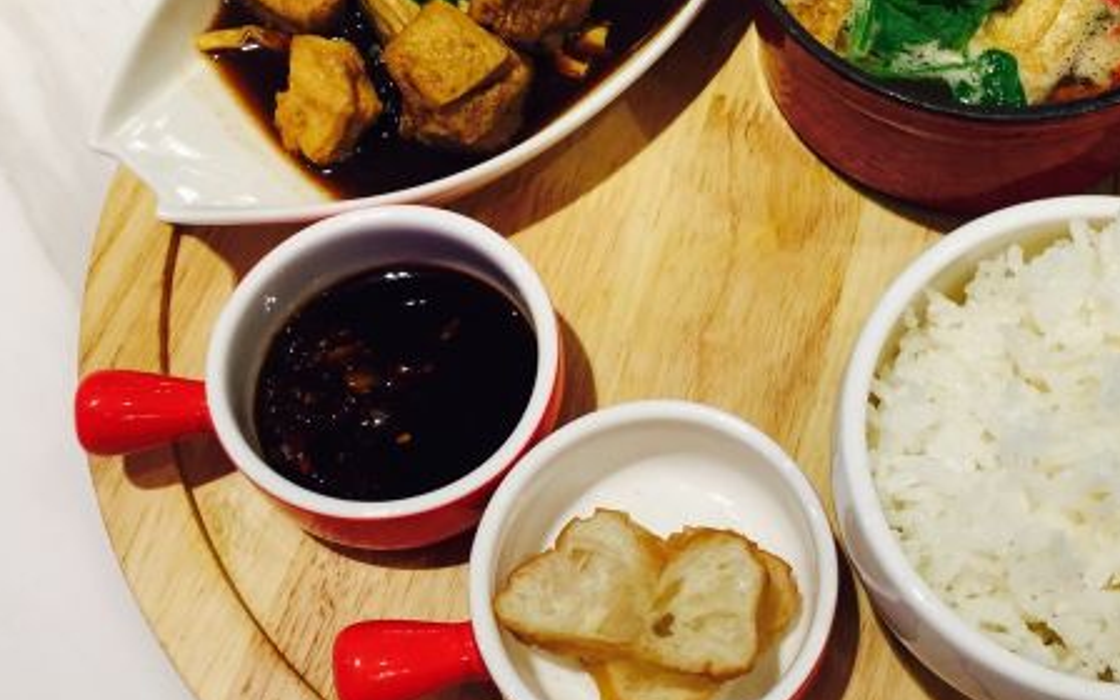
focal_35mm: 48
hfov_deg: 41.1
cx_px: 775
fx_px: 1465
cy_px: 289
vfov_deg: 26.8
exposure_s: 1/33
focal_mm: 4.15
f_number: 2.2
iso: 50
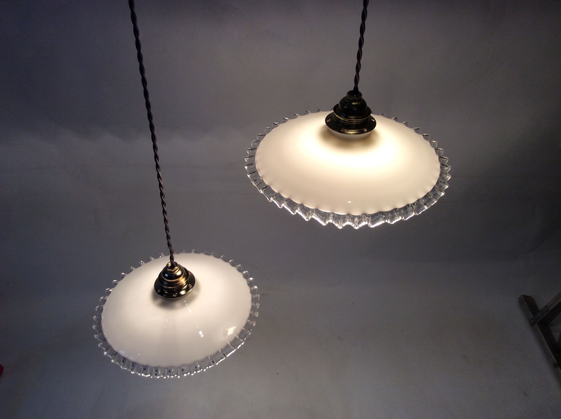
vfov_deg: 44.1
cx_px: 280
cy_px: 210
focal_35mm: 32
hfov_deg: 56.9
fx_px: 518
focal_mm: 3.3
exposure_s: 1/131
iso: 32
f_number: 2.4
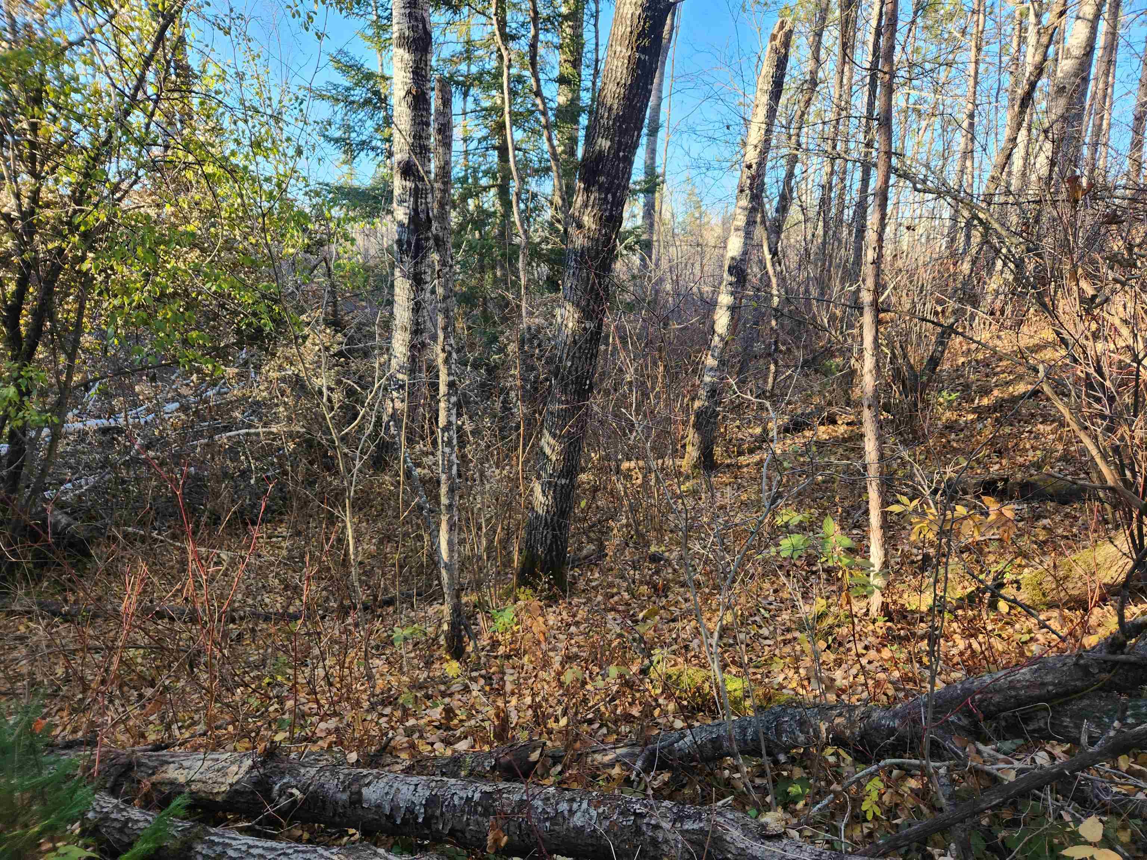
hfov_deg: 73.9
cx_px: 574
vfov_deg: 58.9
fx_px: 762
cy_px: 430
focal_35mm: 23
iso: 25
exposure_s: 1/120
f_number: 1.8
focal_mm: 5.4
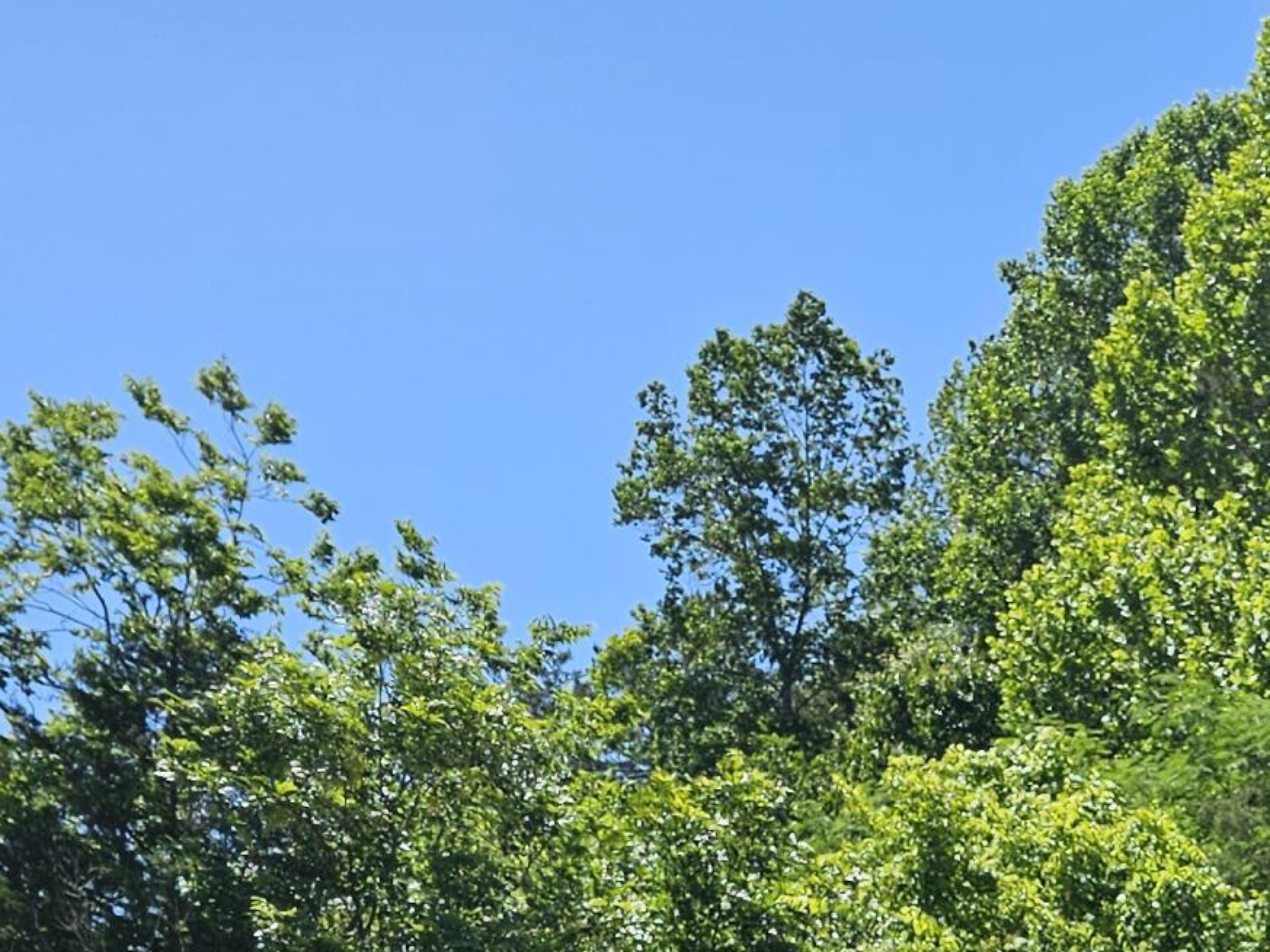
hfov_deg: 21.4
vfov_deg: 16.3
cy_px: 1609
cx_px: 1811
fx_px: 2899
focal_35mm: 79
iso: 10
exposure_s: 1/647
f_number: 1.7
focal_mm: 6.3
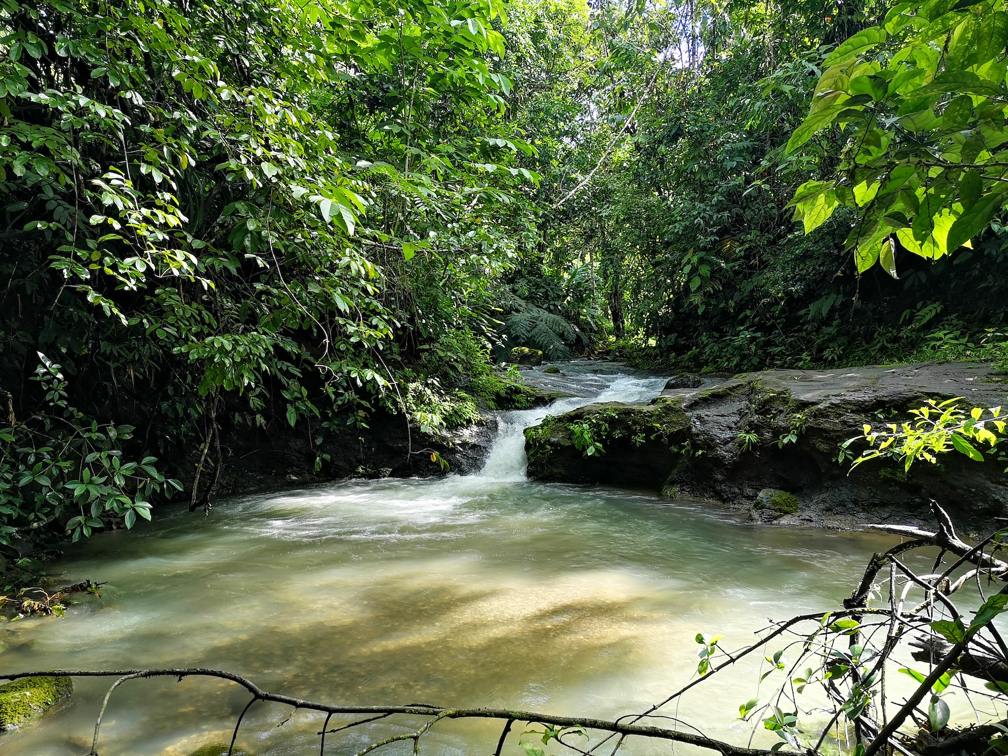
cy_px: 378
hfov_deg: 65.3
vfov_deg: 51.4
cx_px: 504
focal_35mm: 27
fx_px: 786
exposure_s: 3
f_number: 1.8
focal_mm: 3.95
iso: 50
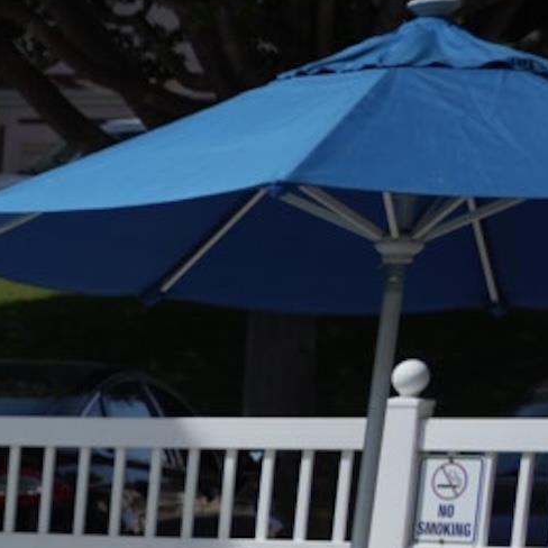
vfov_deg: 9.0
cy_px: 1079
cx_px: -1124
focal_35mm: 183
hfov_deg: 8.1
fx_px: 3278
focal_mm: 35
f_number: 4.5
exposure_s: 1/1600
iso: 100
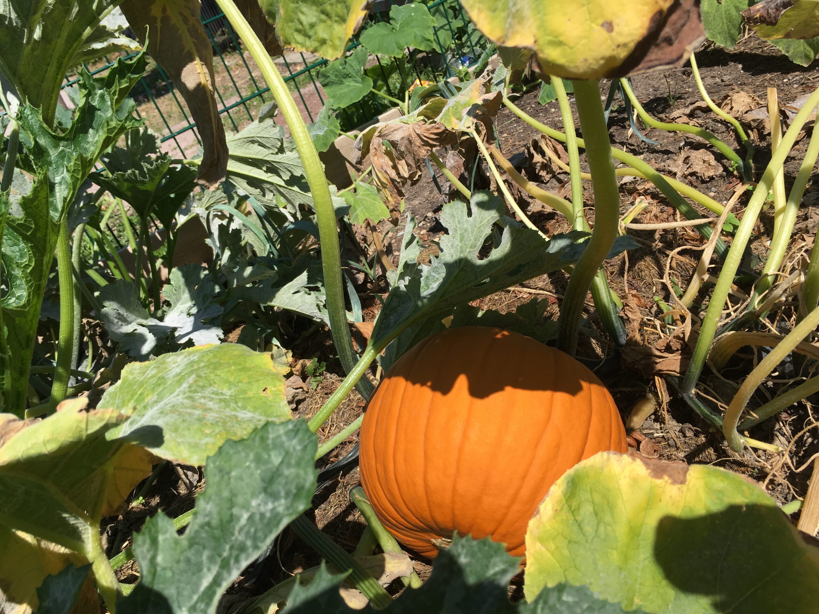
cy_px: 307
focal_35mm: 29
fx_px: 686
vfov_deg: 48.2
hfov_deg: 61.7
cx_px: 410
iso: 25
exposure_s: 1/1425
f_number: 2.2
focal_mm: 4.15
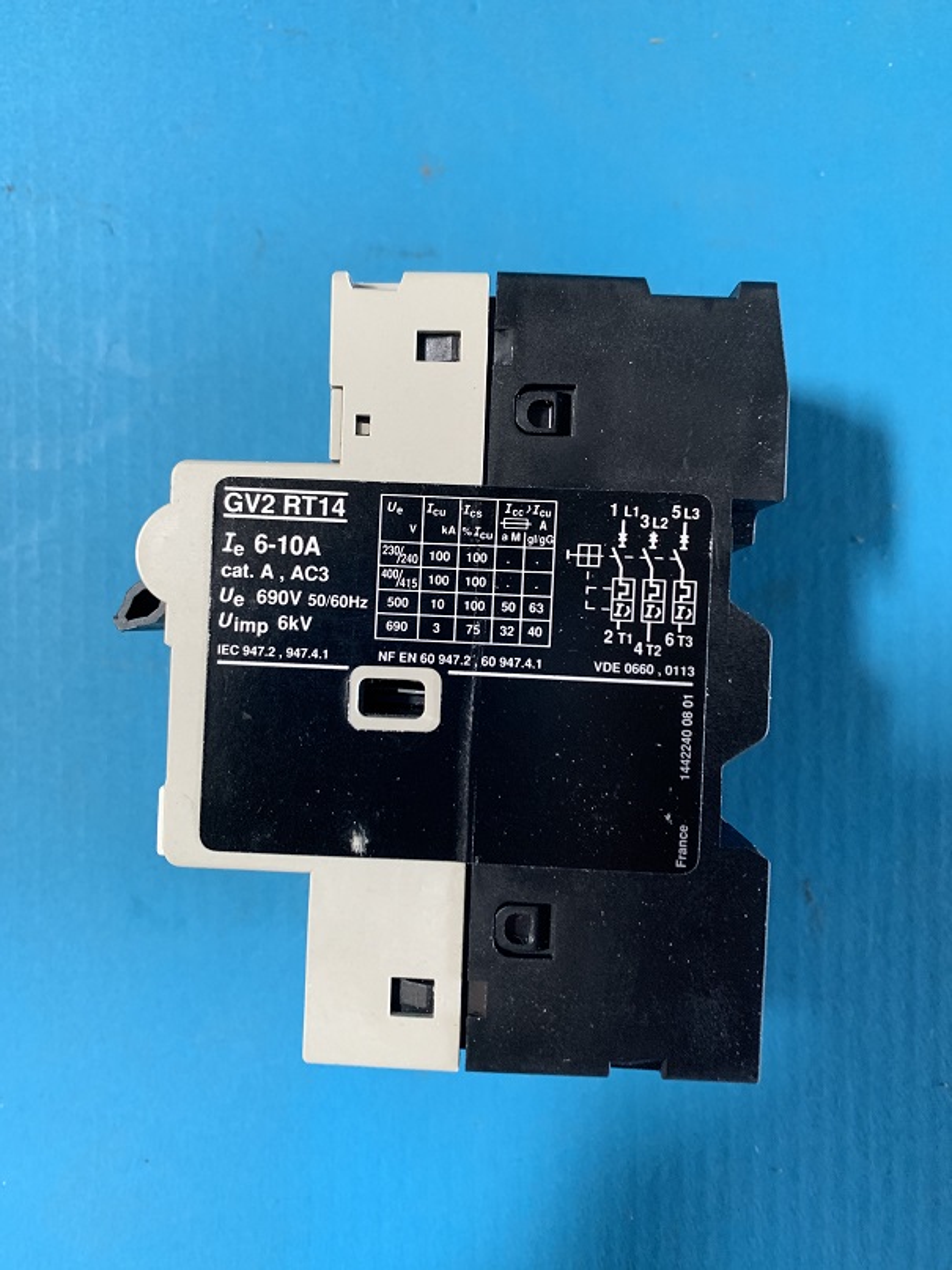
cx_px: 476
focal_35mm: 26
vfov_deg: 67.3
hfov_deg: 53.1
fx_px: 954
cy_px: 635
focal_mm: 4.25
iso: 250
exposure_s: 1/60
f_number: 1.8
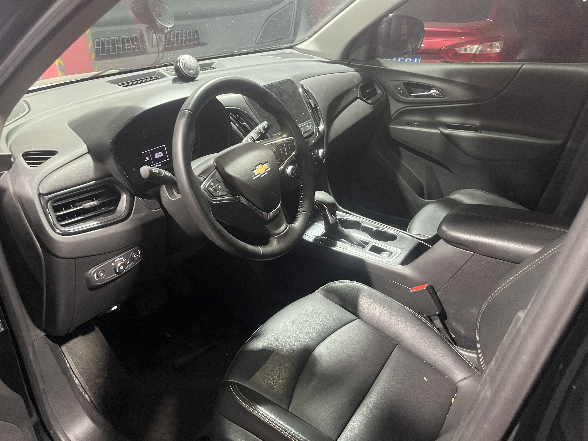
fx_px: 442
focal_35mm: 26
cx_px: 294
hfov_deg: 67.3
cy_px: 220
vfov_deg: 53.1
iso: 400
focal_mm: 5.1
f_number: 1.6
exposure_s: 1/33
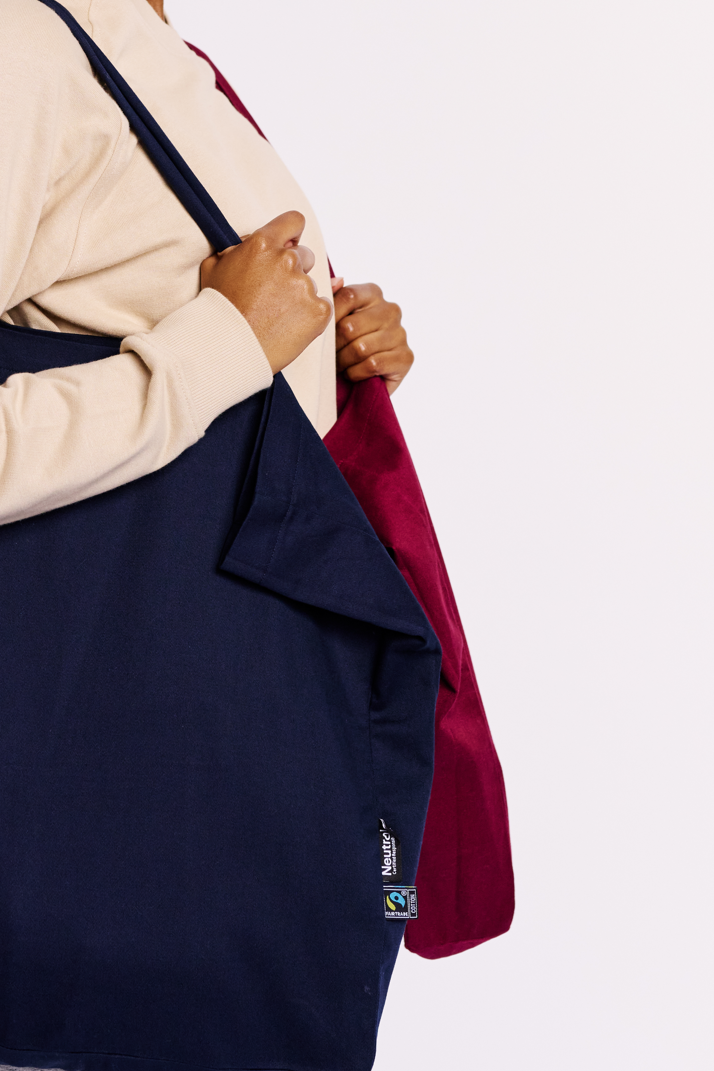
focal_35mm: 68
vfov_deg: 29.0
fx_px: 2023
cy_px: 222
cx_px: 180
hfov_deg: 19.9
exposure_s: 1/1000
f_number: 4
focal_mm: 35
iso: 800
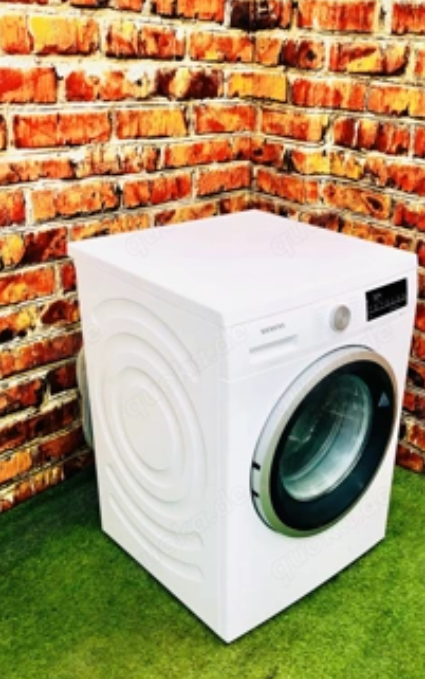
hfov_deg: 34.3
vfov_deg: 52.4
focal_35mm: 37
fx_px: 685
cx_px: 262
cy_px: 402
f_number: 1.8
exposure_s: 1/30
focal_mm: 3.99
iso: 40
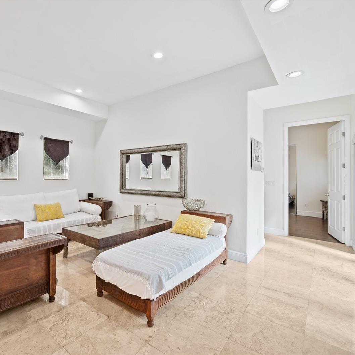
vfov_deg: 80.7
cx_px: 134
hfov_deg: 79.3
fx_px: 209
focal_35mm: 18
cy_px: 177
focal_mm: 14
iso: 200
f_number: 8
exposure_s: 1/5
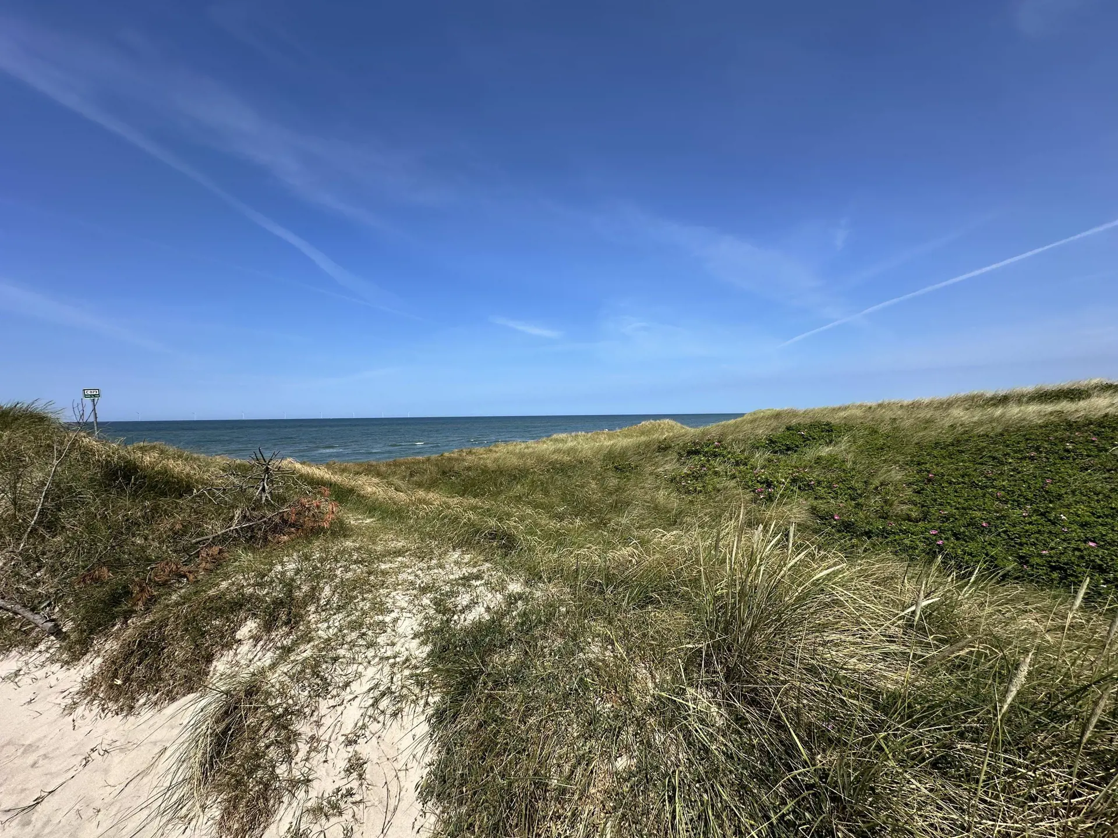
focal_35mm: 14
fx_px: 452
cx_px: 559
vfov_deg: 85.7
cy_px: 419
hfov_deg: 102.1
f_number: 2.2
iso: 50
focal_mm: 2.22
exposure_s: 1/2506
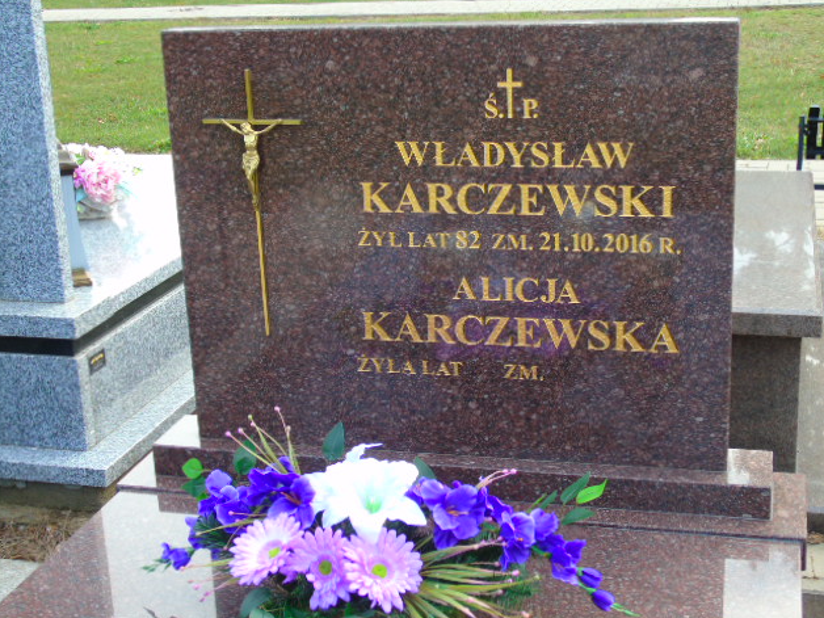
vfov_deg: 26.6
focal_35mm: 55
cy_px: 307
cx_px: 416
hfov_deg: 34.9
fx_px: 1309
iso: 80
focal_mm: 9.6
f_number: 4.3
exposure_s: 1/60
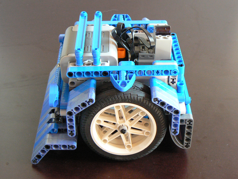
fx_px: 433
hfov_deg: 30.7
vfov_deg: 23.3
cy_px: 90
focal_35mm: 63
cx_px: 119
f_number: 2.8
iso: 200
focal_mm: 8.7
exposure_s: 1/20
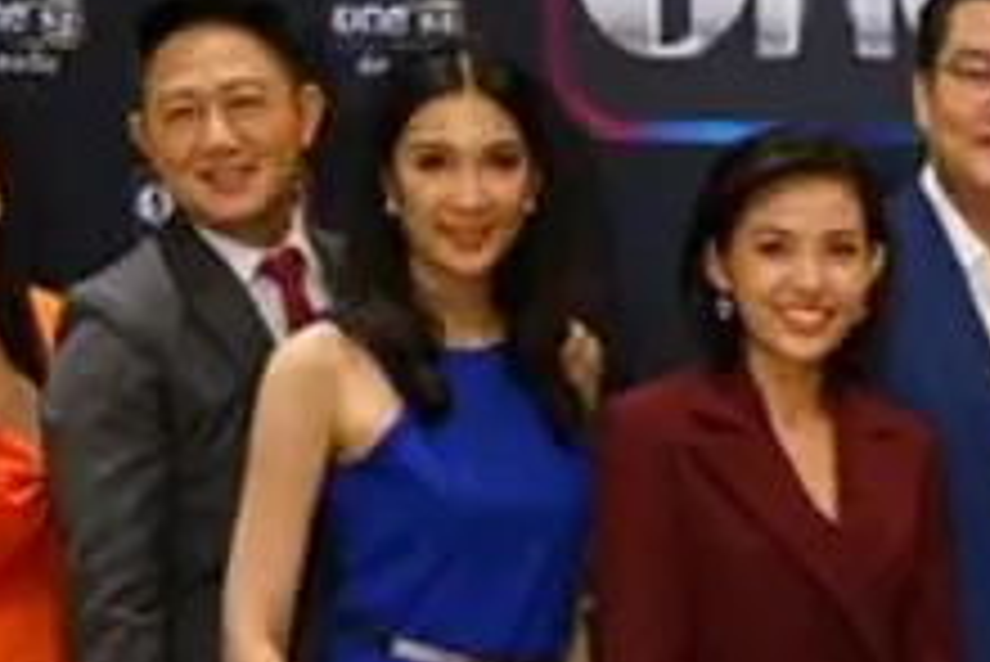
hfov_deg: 11.5
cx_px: 1012
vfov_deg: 7.7
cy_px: 716
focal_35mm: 177
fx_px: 4871
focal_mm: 50
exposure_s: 1/100
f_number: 1.8
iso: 1250
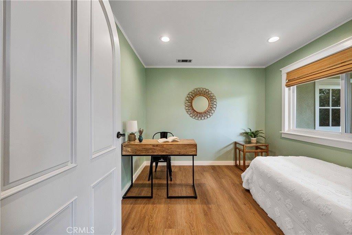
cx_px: 176
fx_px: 127
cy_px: 118
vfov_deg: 85.4
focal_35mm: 13
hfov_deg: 108.3
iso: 1000
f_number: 9
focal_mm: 13
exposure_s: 1/15
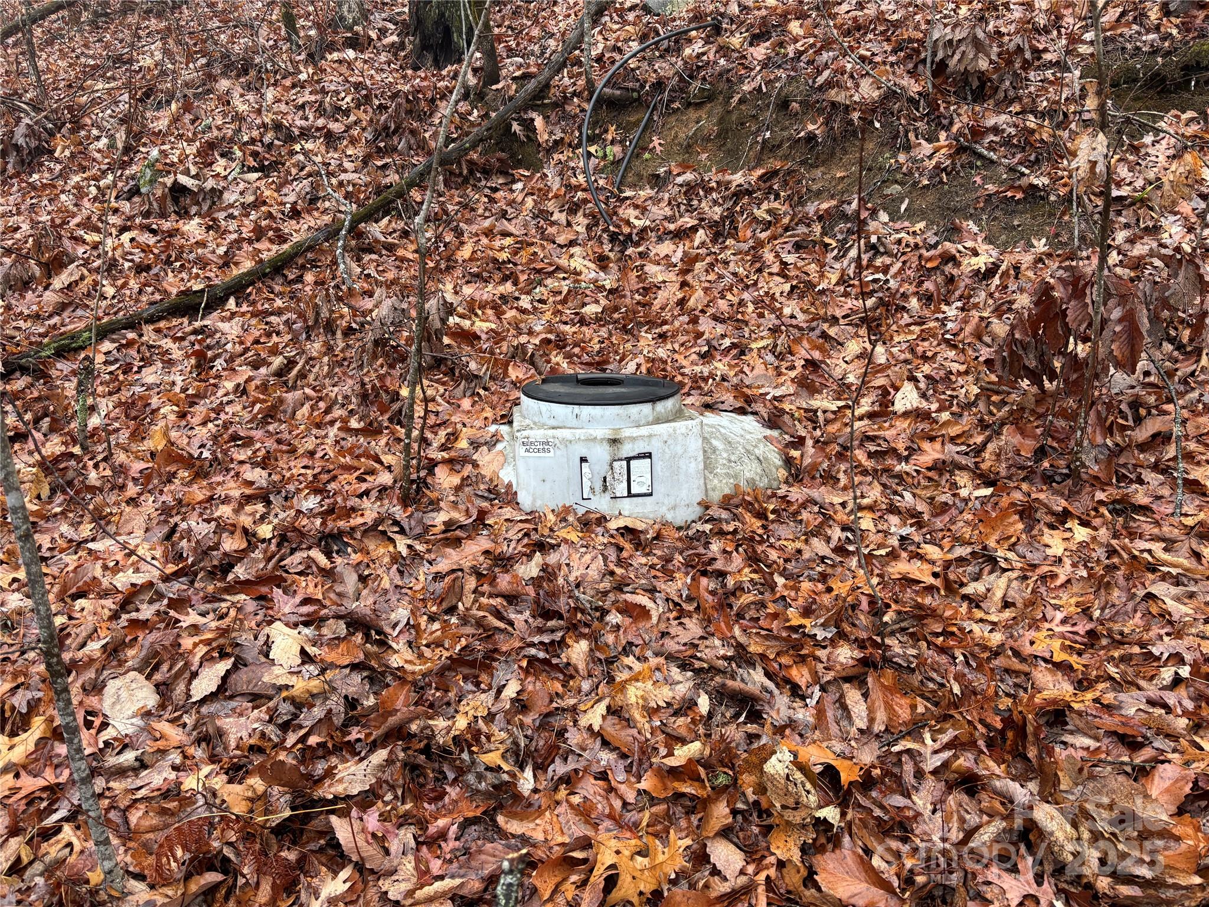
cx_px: 604
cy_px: 454
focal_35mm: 26
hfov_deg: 67.3
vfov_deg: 53.1
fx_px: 908
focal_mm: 5.96
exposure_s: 1/65
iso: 125
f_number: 1.6
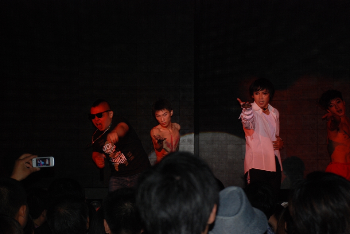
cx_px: 175
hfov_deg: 20.6
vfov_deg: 13.9
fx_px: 963
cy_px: 117
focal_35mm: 99
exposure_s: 1/60
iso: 400
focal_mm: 66
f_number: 5.3
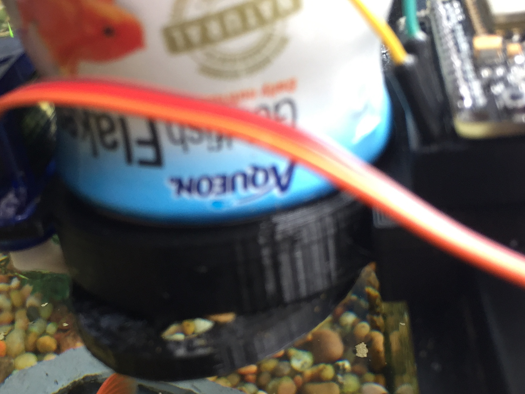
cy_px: 247
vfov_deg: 26.9
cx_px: 192
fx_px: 819
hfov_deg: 35.3
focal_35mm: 54
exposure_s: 1/30
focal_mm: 4.15
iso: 64
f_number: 2.2
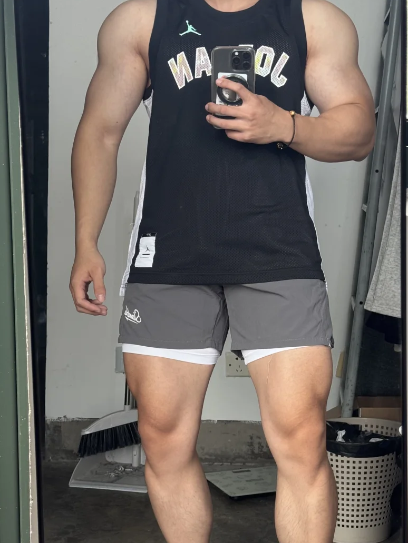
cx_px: 222
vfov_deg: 28.8
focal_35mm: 67
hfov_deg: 21.9
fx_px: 1053
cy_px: 355
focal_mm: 6.76
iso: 64
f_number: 1.78
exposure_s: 1/121
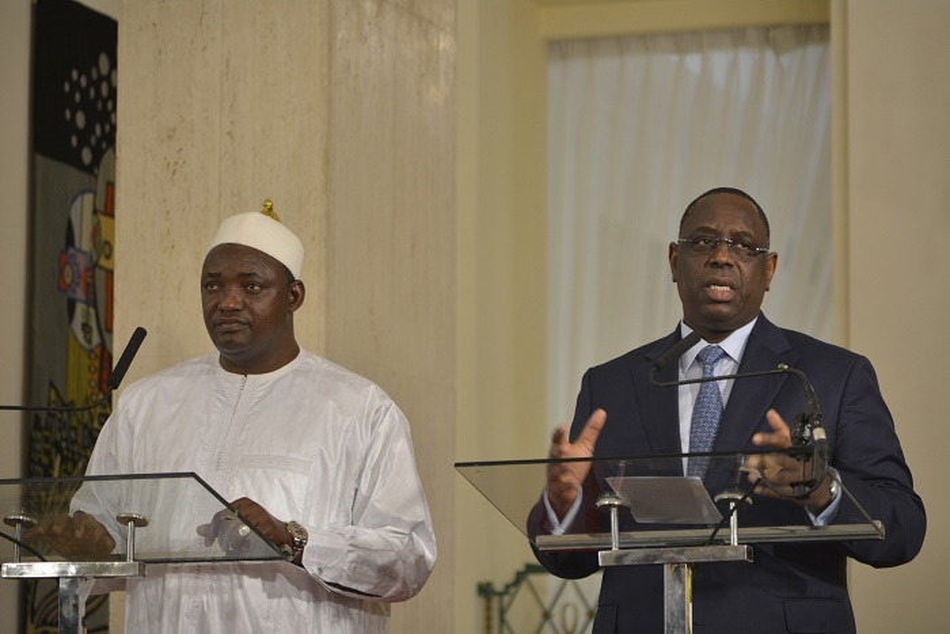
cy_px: 317
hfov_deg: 13.7
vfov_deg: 9.2
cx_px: 475
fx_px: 3959
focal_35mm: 150
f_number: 4.5
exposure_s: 1/60
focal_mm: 100
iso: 560
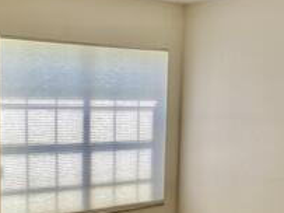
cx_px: 84
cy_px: 150
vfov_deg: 23.8
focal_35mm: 61
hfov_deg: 31.3
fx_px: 500
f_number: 2.4
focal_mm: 3.3
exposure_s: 1/431
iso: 25
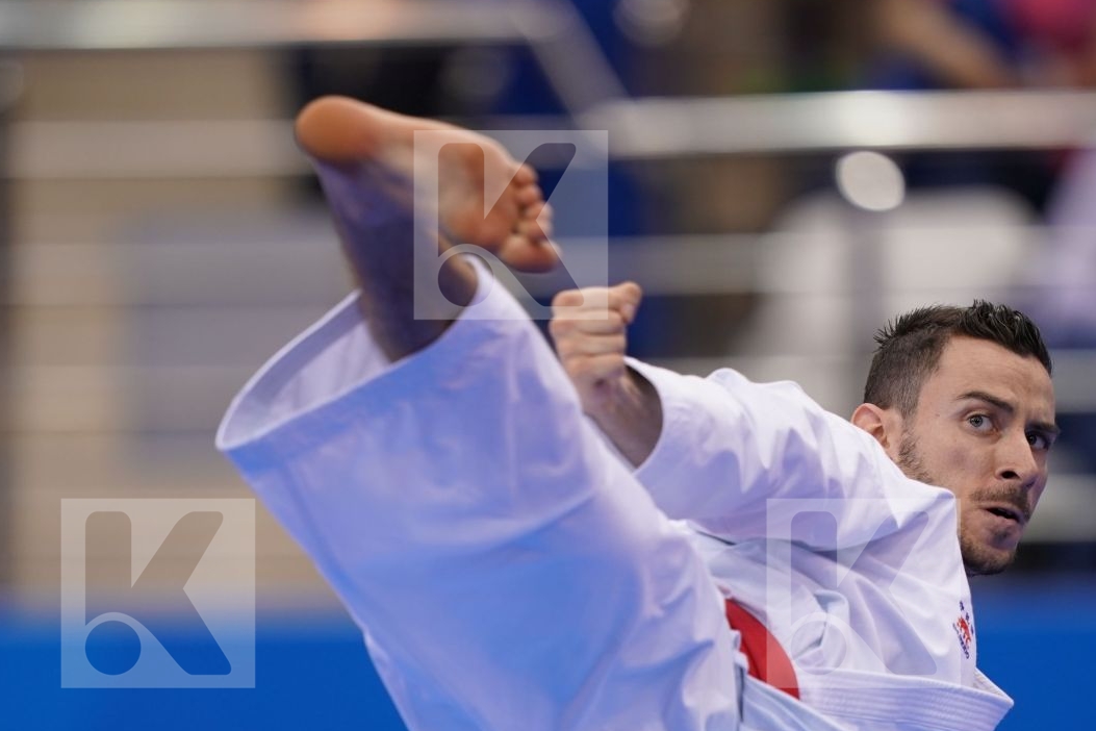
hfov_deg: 3.0
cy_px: 594
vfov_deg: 2.0
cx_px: 511
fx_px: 20822
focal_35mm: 684
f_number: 2.8
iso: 500
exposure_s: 1/500
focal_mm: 400
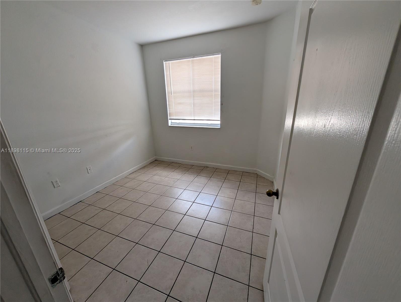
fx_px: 139
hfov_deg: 110.5
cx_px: 200
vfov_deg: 94.6
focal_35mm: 12
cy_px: 151
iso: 135
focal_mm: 2.02
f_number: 1.7
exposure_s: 1/168
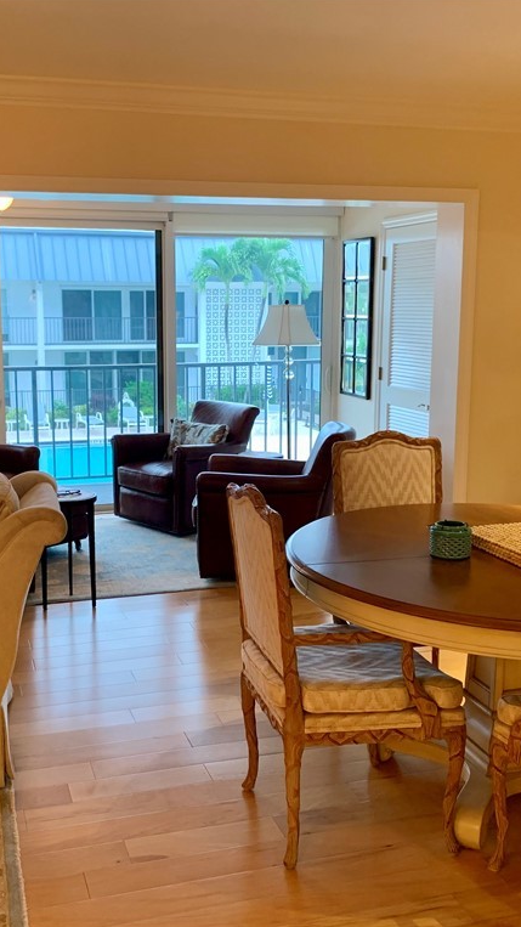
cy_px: 463
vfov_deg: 52.8
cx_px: 209
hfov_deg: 31.1
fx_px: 934
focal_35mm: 38
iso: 160
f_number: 1.8
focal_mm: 4.25
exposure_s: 1/60
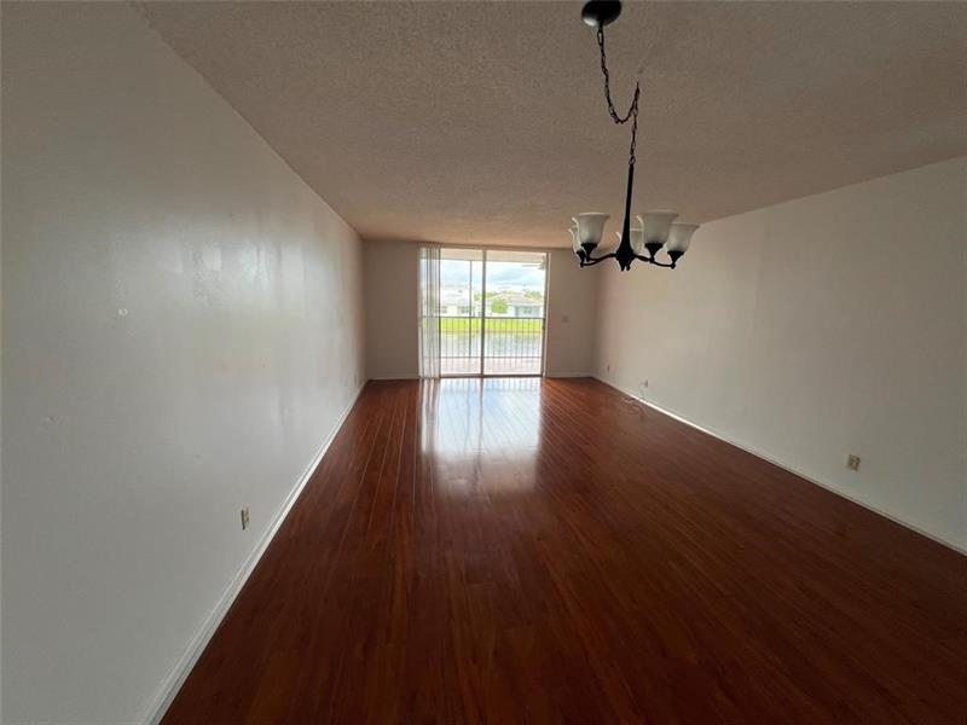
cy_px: 362
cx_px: 484
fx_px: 363
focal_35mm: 13
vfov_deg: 89.9
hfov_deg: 106.2
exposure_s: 1/99
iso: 32
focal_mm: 1.57
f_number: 1.8
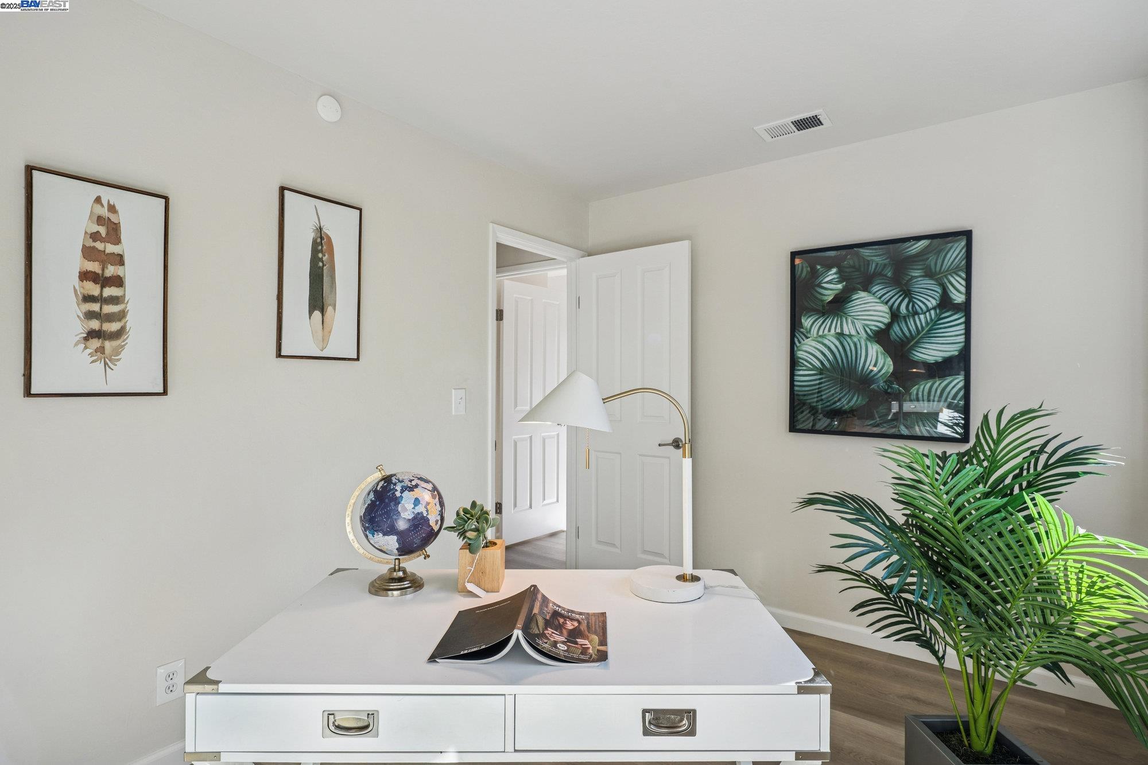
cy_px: 382
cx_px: 574
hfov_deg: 90.0
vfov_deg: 67.4
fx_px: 574
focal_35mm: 18
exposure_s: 1/20
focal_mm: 18
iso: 200
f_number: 11
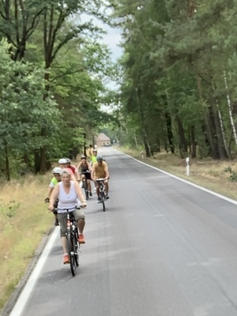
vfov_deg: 56.8
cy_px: 158
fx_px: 292
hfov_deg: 44.2
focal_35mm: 32
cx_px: 118
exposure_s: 1/232
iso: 16
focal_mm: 2.87
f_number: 2.2
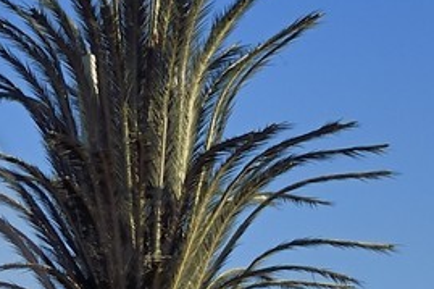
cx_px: -597
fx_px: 5024
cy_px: 452
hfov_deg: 4.8
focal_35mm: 417
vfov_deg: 3.3
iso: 200
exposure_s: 1/320
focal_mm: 70
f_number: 14
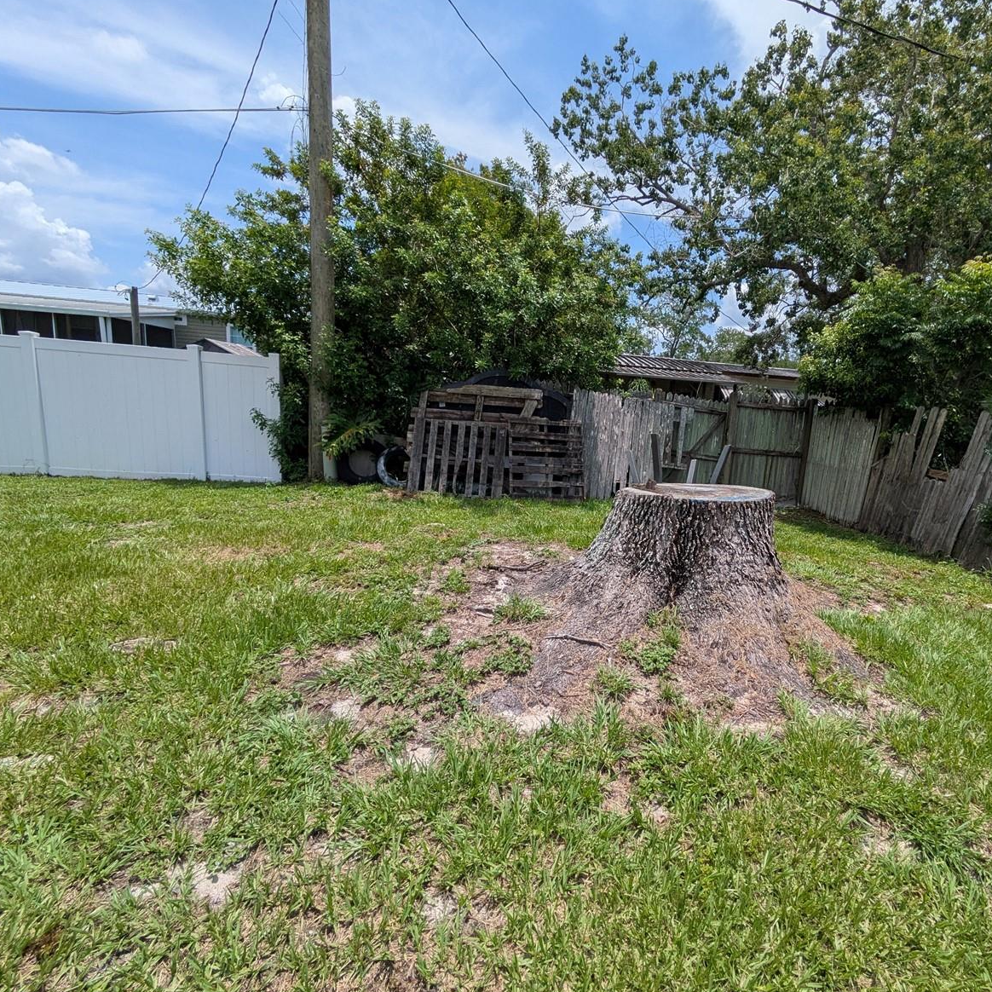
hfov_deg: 82.7
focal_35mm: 17
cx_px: 607
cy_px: 490
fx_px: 551
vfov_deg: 84.0
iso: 46
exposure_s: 1/2469
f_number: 2.2
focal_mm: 1.83
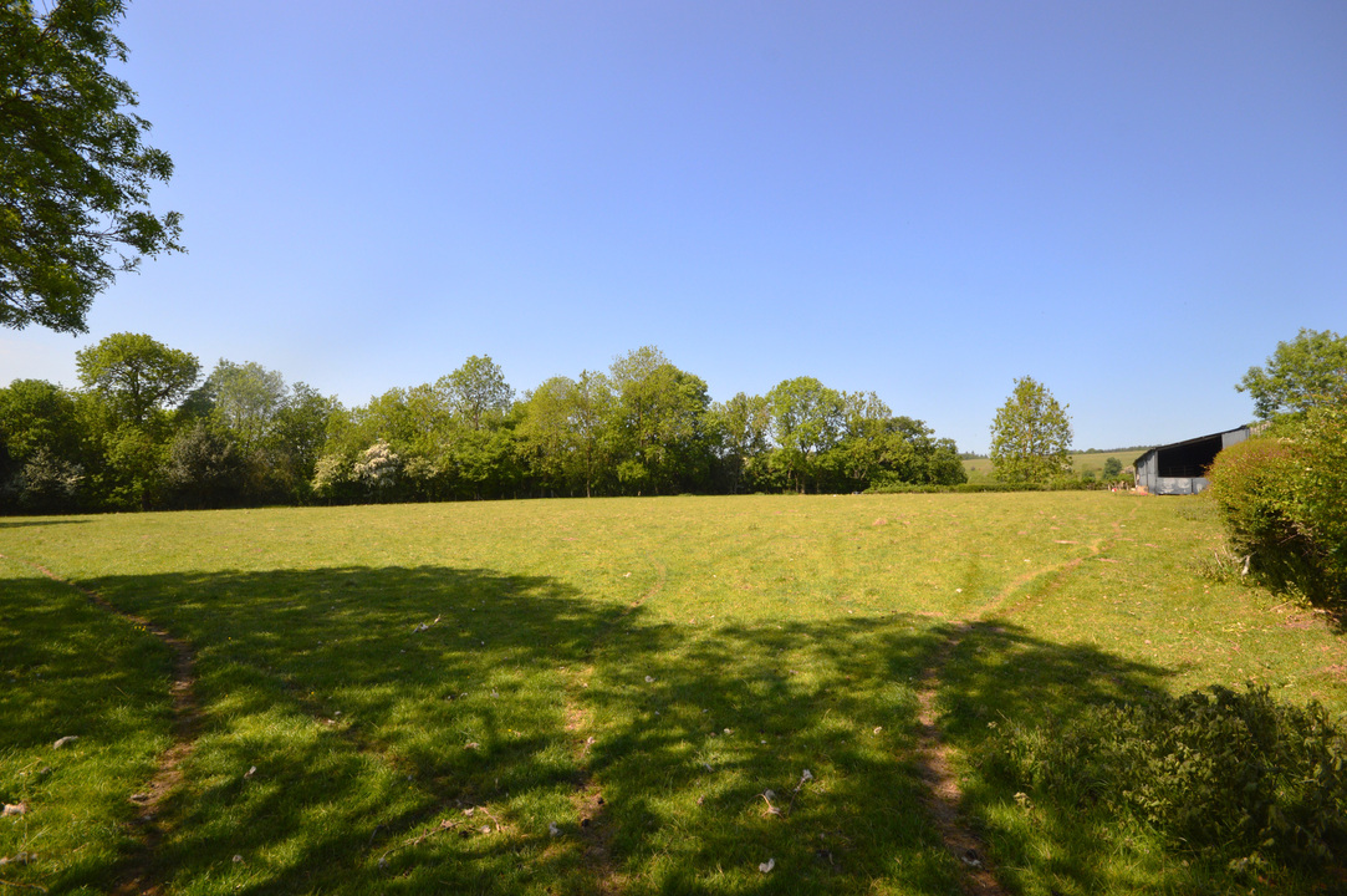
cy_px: 448
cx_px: 674
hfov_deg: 92.5
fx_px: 645
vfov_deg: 69.5
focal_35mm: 17
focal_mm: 11.5
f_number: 11
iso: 400
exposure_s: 1/400
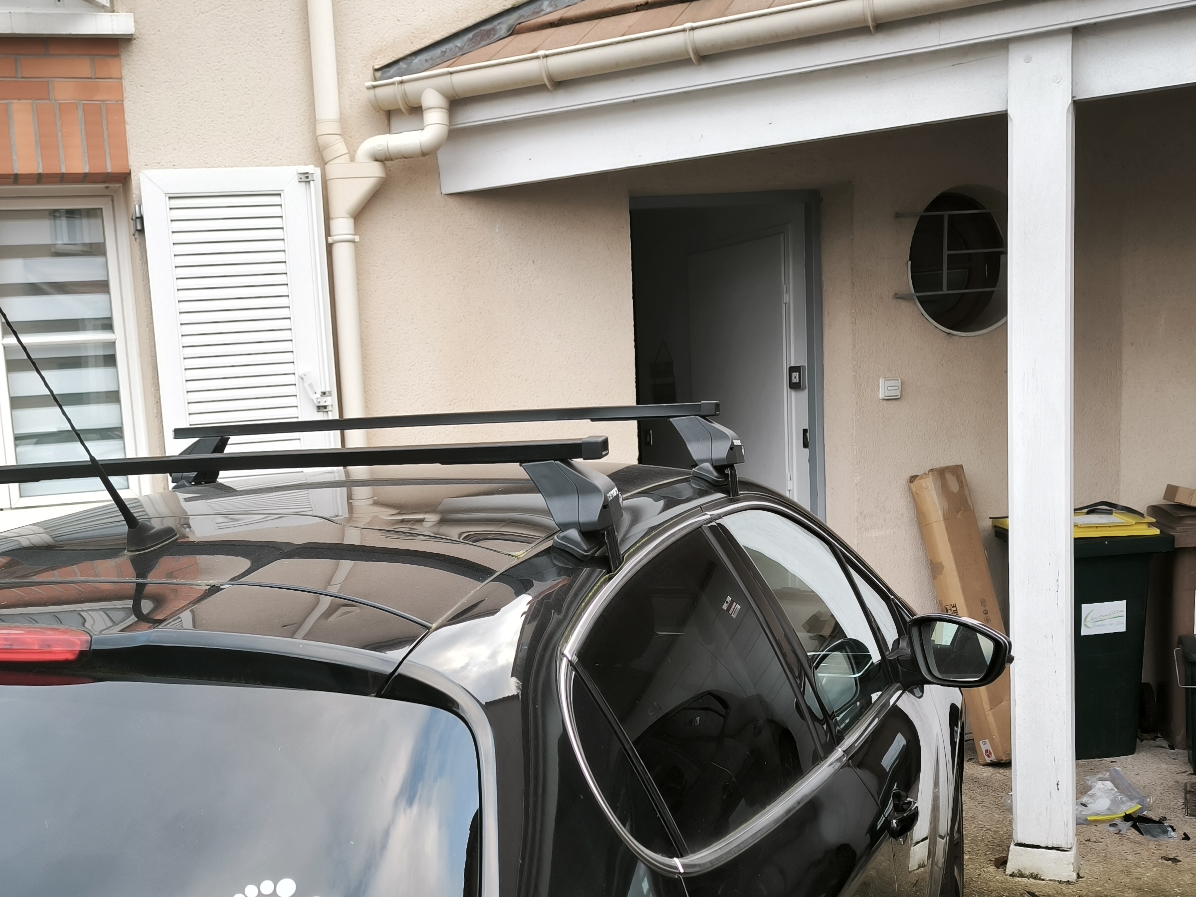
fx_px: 1416
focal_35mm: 41
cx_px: 400
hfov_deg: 45.1
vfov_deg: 34.8
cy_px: 604
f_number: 1.9
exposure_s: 1/100
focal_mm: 6.92
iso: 100
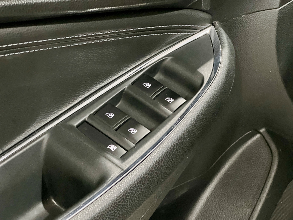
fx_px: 652
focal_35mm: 77
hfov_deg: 25.3
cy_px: 110
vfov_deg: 19.1
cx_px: 146
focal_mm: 9
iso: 1000
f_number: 2.8
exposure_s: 1/15
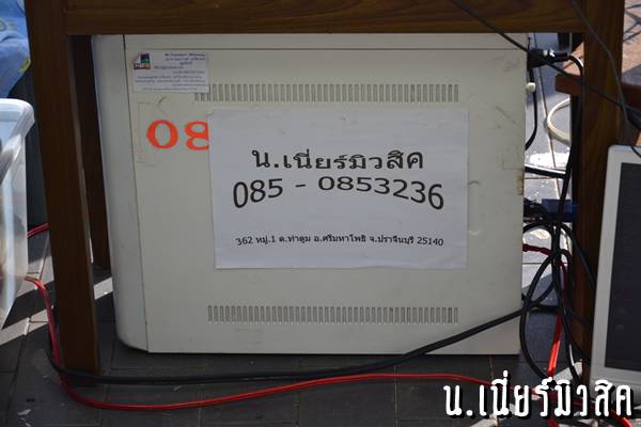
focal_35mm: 120
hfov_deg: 17.1
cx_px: 320
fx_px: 2136
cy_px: 214
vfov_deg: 11.4
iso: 100
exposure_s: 1/160
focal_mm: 80
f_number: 6.3
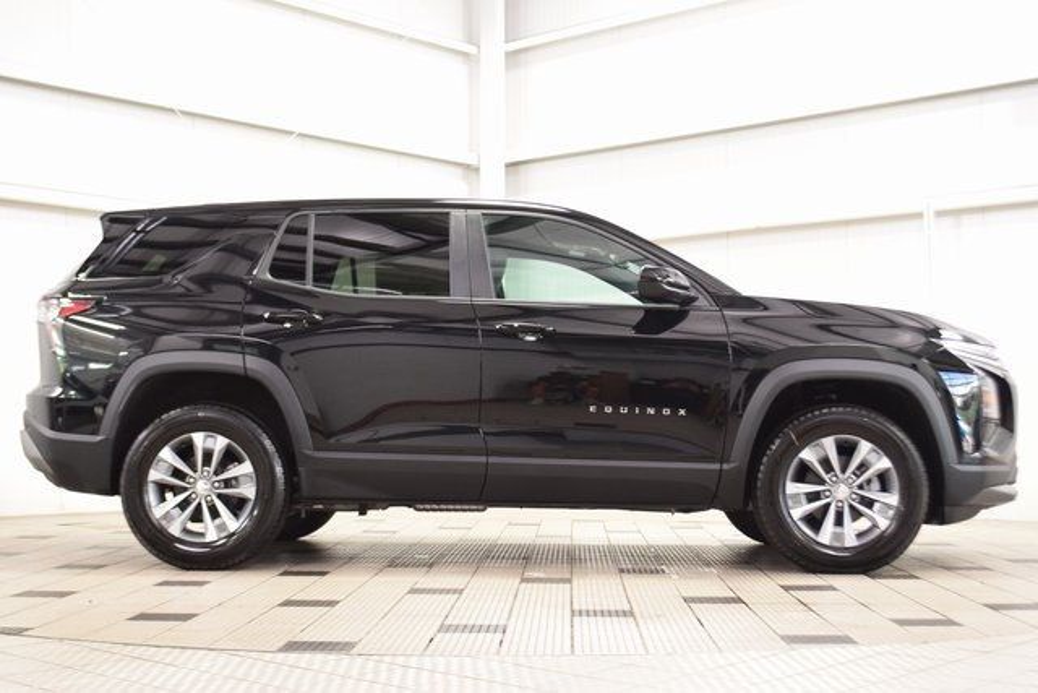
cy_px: 346
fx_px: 1471
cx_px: 519
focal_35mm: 51
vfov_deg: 26.5
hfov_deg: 38.9
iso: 1600
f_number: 5
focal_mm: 34
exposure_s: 1/30
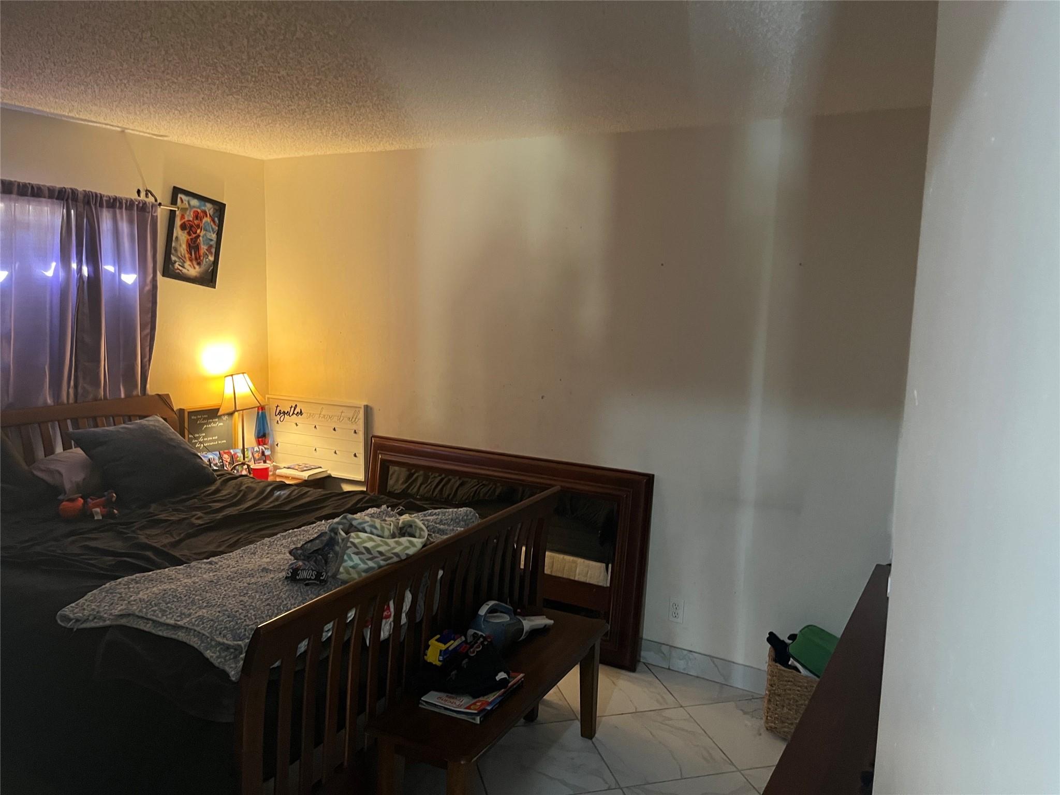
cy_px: 398
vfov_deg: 53.1
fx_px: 796
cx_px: 530
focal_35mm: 26
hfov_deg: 67.3
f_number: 1.6
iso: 500
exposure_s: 1/40
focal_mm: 5.1
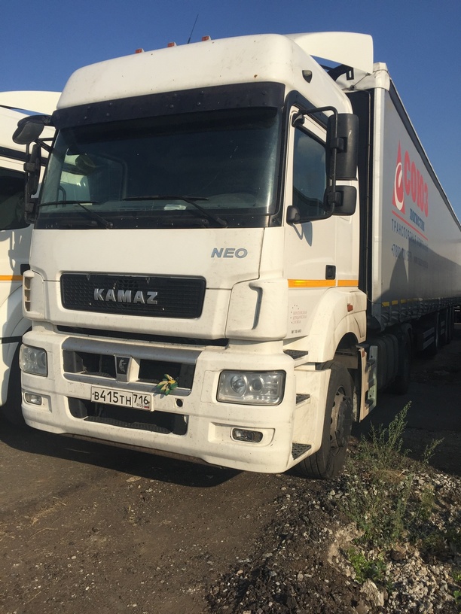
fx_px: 515
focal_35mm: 29
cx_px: 230
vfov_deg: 61.7
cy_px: 307
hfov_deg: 48.2
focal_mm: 4.15
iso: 32
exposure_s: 1/3968
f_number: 2.2
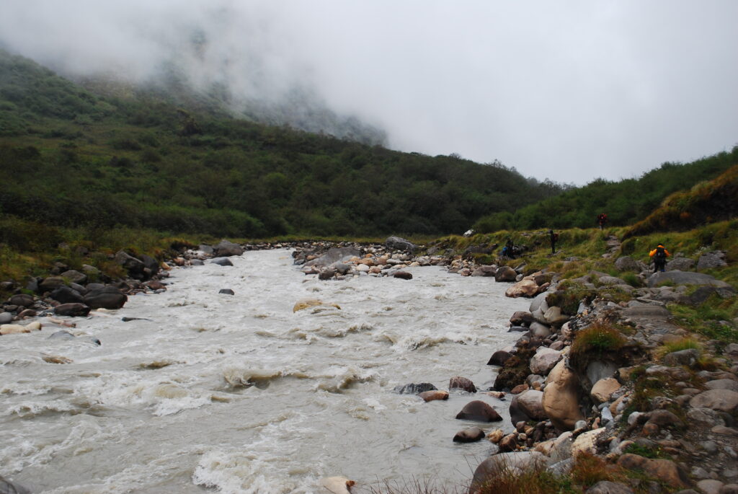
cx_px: 369
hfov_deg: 49.5
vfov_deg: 34.3
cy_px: 247
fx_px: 800
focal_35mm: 39
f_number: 6.3
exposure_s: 1/160
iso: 100
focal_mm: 26
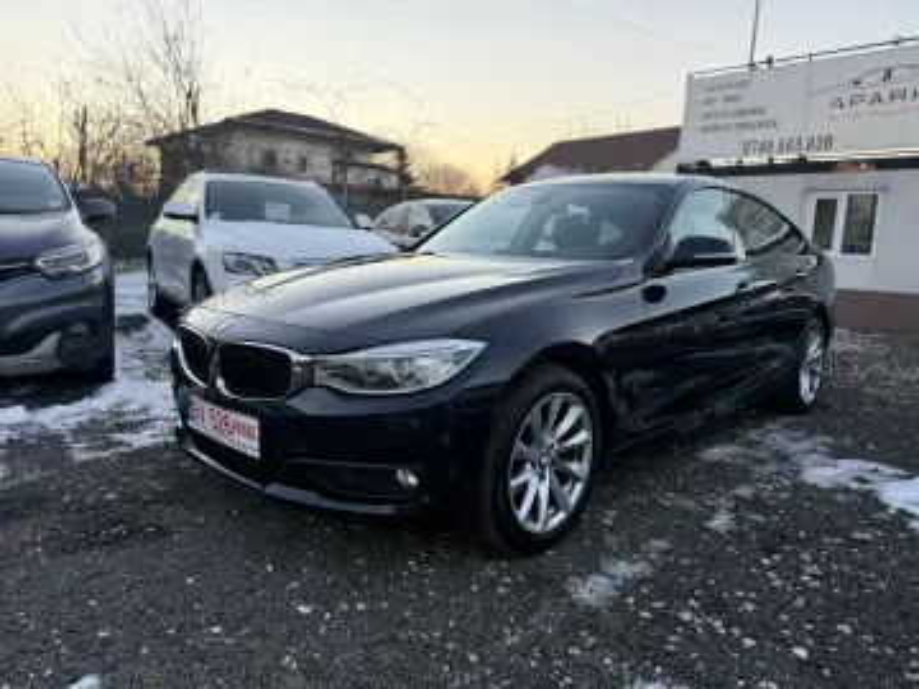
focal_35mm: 24
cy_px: 344
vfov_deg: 56.8
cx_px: 460
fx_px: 637
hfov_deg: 71.6
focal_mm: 6.76
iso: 160
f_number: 1.78
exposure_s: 1/233
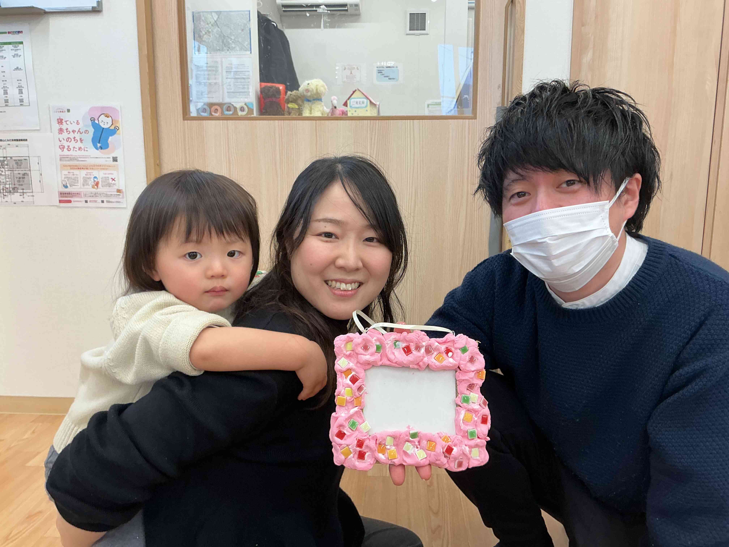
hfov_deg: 61.7
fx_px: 611
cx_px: 364
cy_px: 274
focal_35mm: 29
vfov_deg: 48.2
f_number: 1.8
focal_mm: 3
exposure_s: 1/100
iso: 40
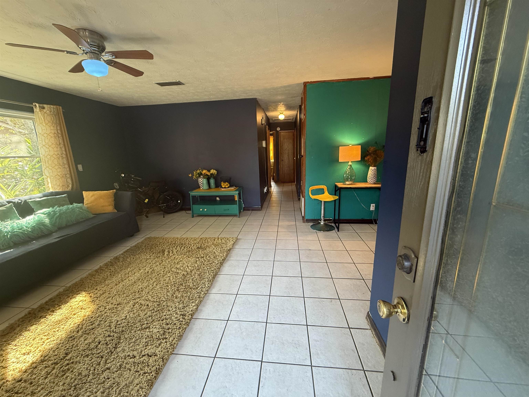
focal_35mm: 14
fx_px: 214
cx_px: 264
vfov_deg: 85.7
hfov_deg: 102.1
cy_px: 198
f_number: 2.2
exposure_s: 1/60
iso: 320
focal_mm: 2.22
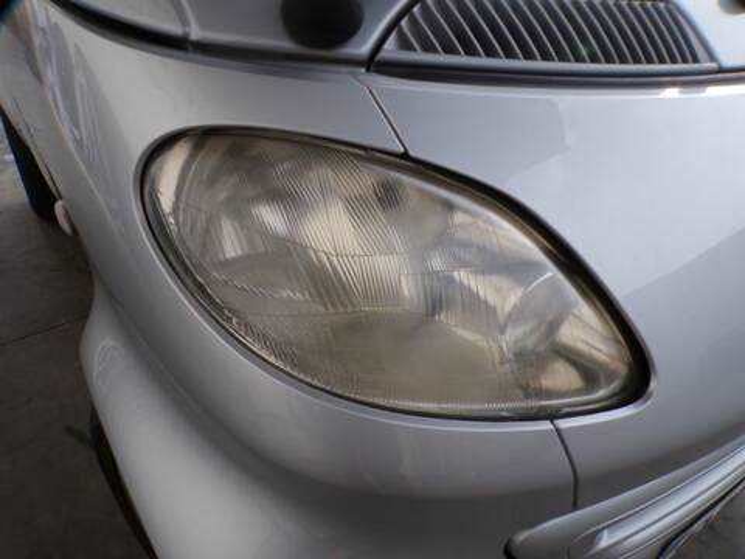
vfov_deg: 56.8
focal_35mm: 24
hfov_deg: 71.6
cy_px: 280
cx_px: 372
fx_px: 517
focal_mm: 4.3
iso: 100
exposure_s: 1/60
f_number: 7.7
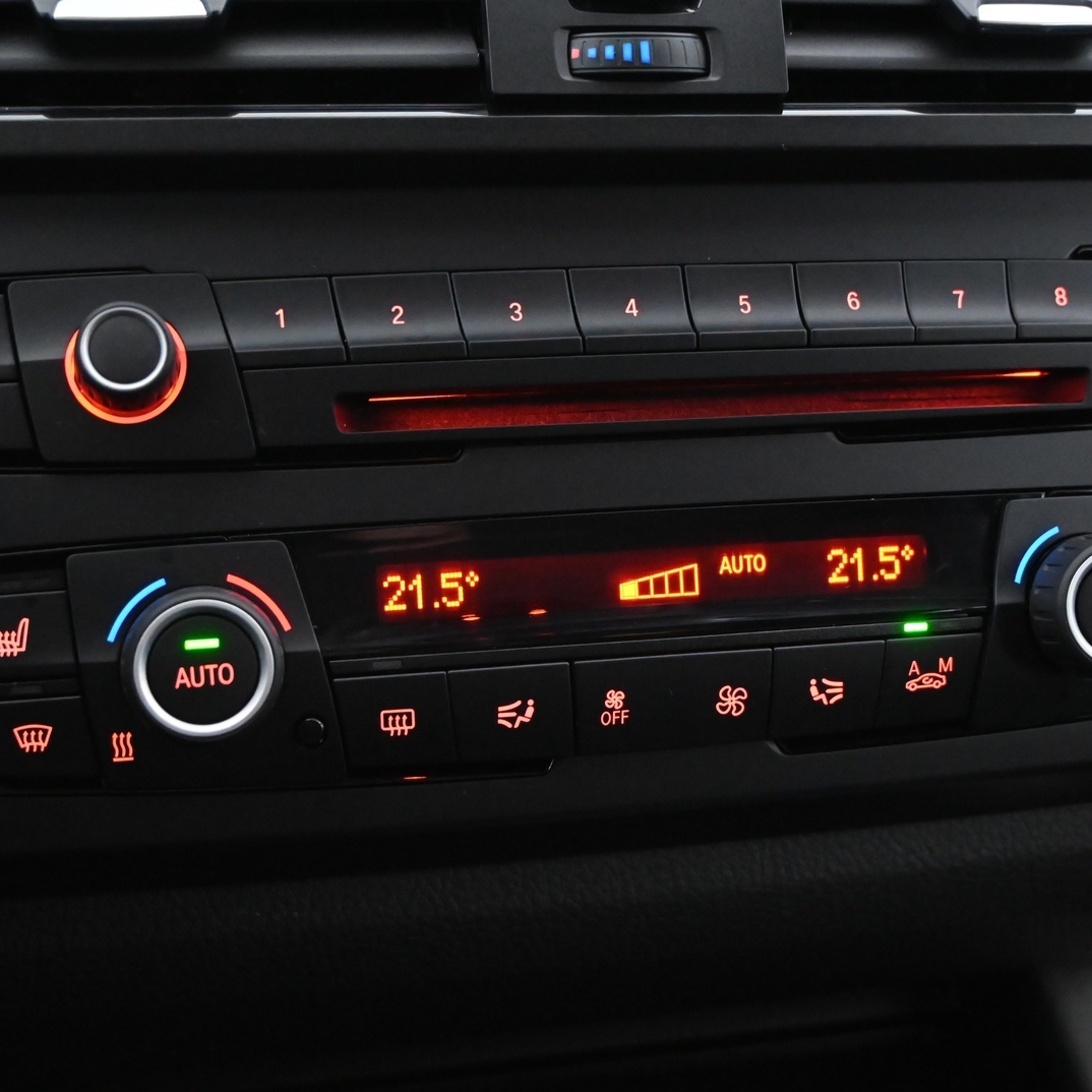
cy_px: 544
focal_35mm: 51
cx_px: 598
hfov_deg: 33.4
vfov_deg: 33.4
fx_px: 1819
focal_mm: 26.5
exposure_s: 1/30
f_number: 4.5
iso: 6400
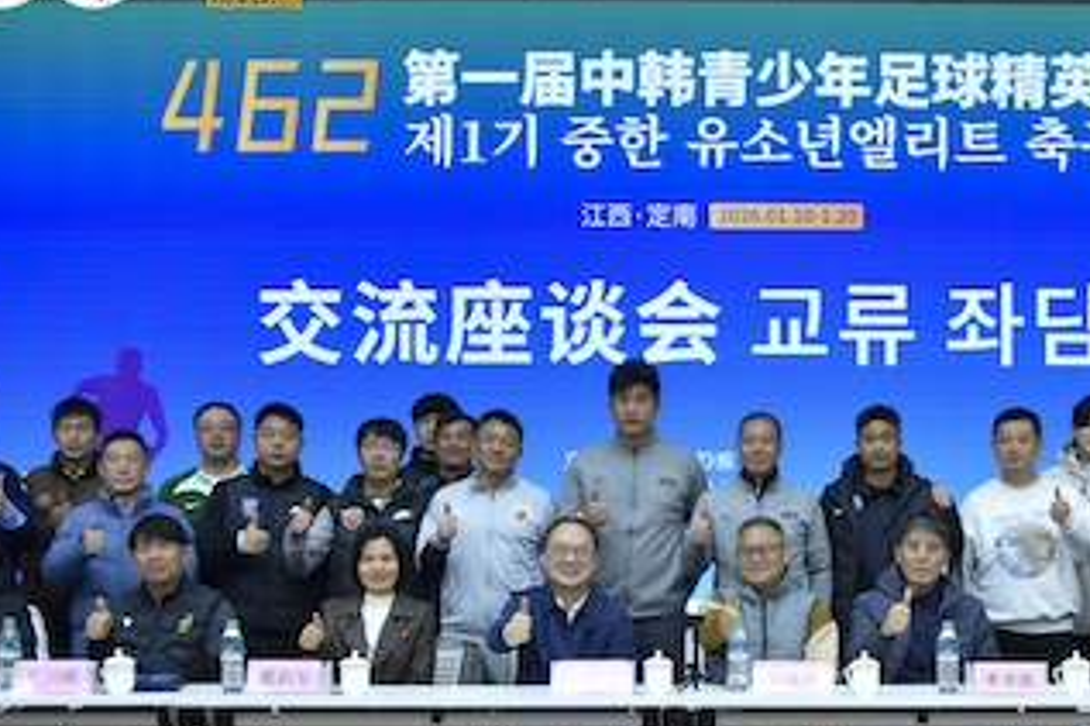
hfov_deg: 36.1
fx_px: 1604
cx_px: 894
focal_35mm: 53
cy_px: 502
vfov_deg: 25.3
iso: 500
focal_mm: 28
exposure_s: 1/100
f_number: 3.5
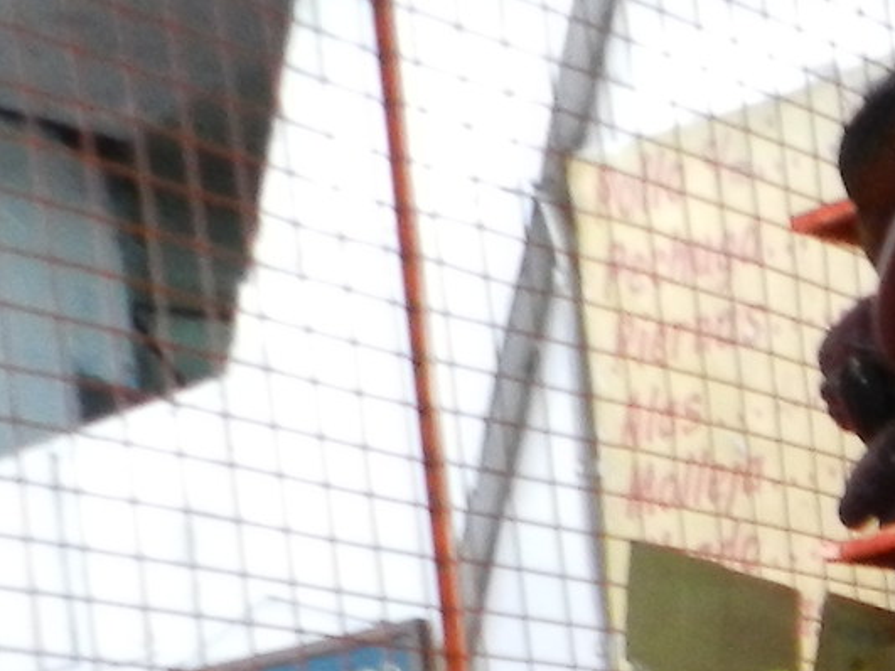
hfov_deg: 15.9
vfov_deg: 12.3
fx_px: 2688
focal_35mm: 104
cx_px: 1643
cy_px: 1423
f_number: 3.4
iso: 400
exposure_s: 1/30
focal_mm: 4
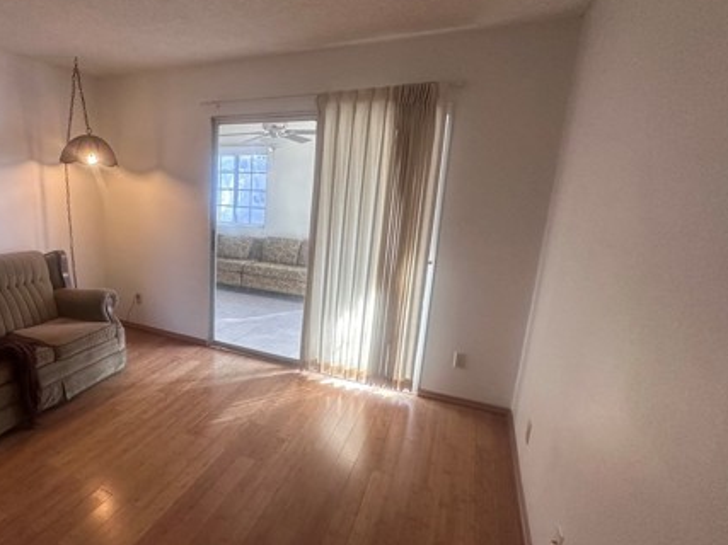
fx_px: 442
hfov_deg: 75.6
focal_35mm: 21
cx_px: 222
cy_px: 274
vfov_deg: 63.4
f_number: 2.2
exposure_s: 1/120
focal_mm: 2.22
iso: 320
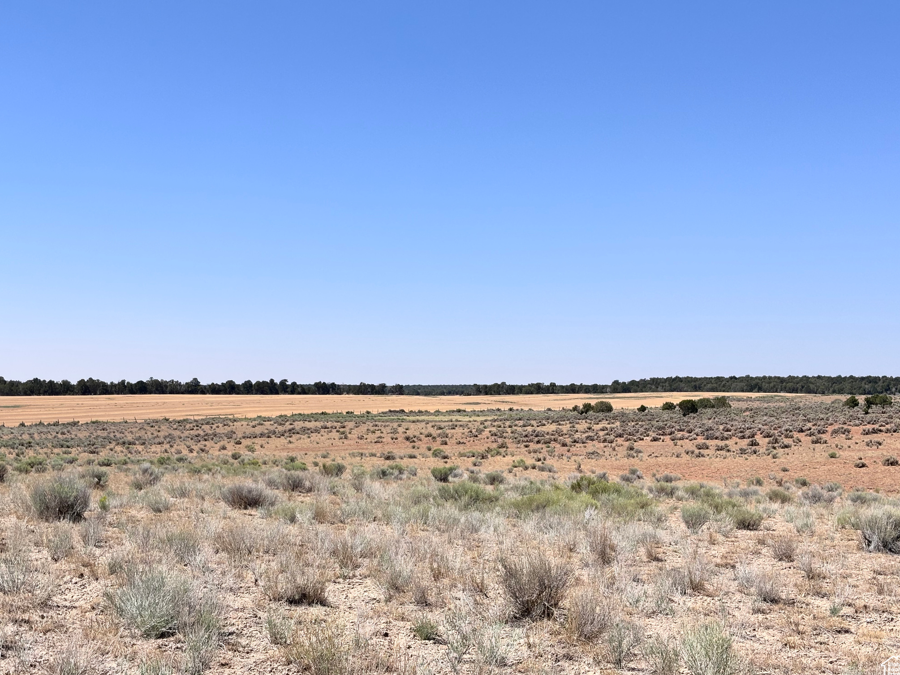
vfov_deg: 27.5
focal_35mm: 53
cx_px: 455
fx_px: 1378
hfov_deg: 36.2
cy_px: 343
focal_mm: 5.96
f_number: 1.6
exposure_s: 1/4082
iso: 32
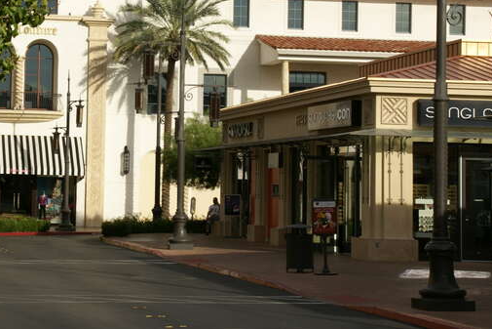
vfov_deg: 14.4
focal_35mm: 95
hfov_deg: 21.3
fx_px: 1299
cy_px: 103
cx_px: 131
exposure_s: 1/125
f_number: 11
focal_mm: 40
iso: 100
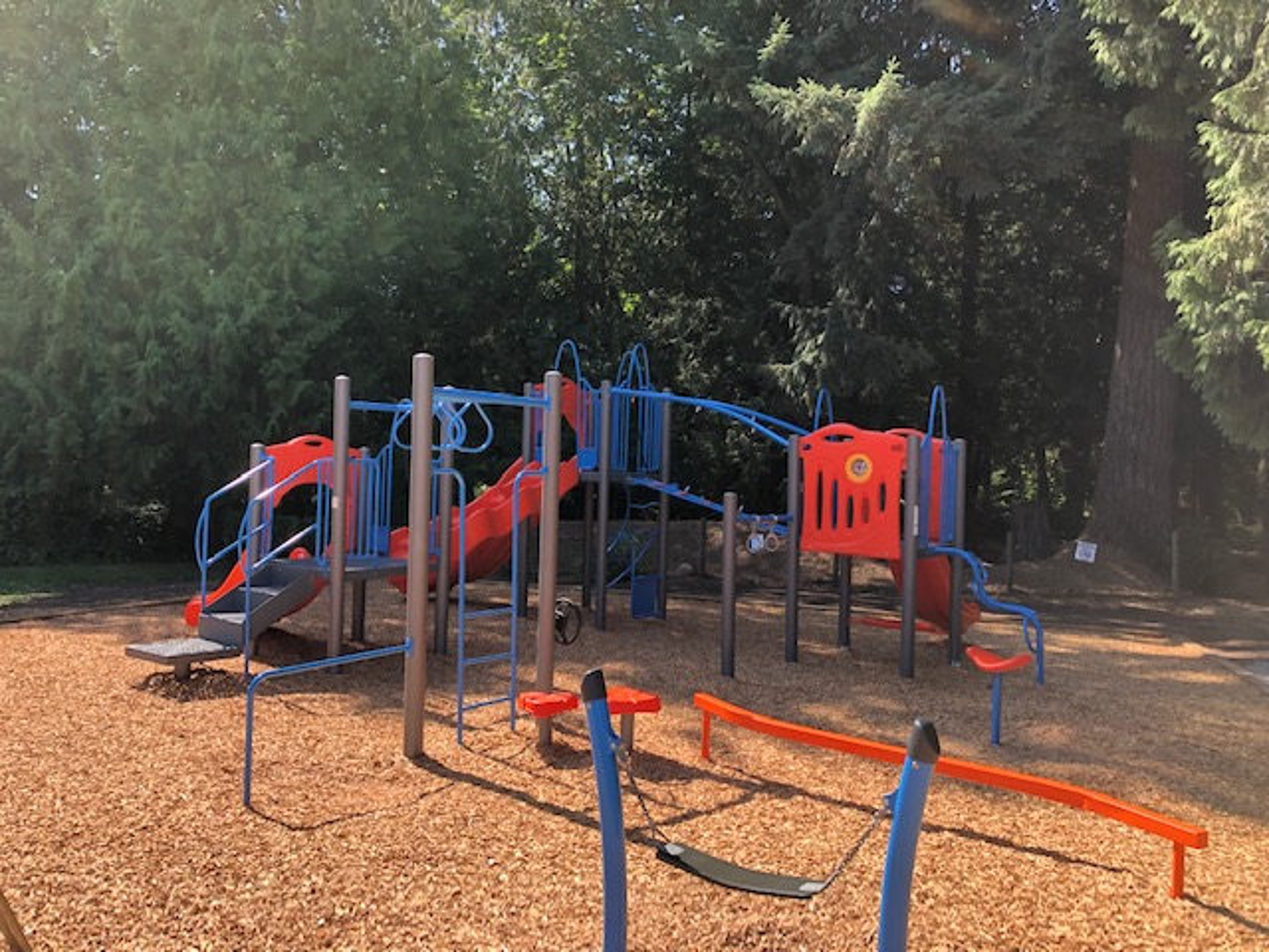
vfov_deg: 49.7
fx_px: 1026
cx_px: 634
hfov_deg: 63.4
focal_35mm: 28
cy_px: 476
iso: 20
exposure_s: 1/354
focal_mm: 3.99
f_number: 1.8
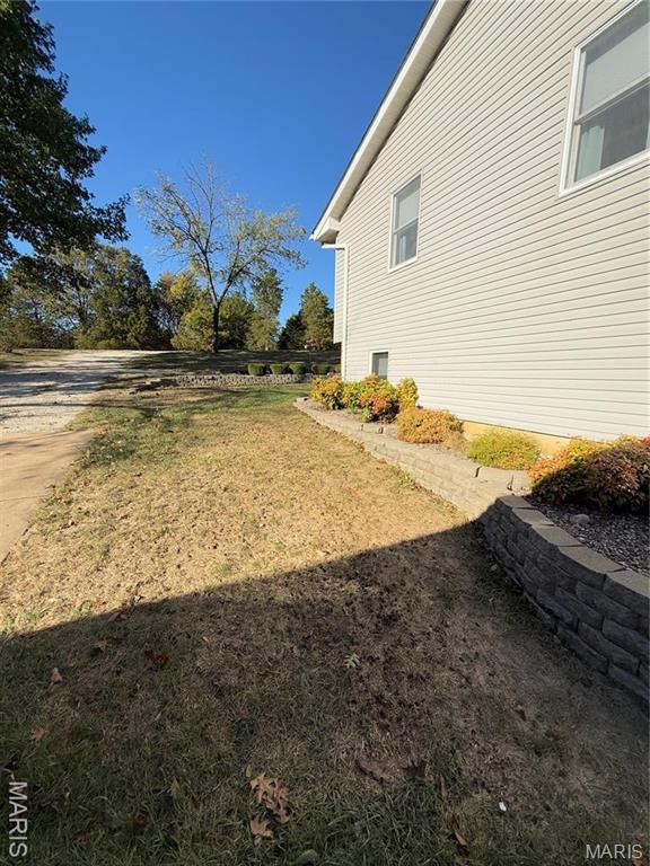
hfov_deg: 85.7
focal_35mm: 14
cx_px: 325
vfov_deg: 102.1
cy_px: 433
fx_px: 351
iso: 50
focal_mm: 2.22
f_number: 2.2
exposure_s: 1/1656
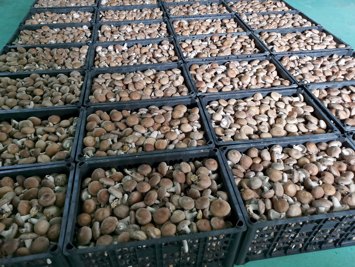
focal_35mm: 27
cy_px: 134
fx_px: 277
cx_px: 178
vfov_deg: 51.4
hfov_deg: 65.3
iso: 640
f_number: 1.8
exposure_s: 1/33.3
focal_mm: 5.58
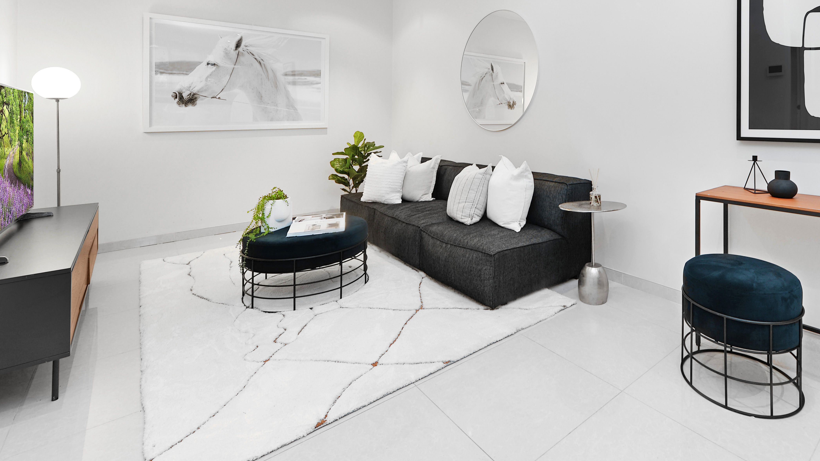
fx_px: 391
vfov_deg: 57.7
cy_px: 111
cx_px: 516
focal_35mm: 18
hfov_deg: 90.7
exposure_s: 1/2.5
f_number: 11
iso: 200
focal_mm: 12
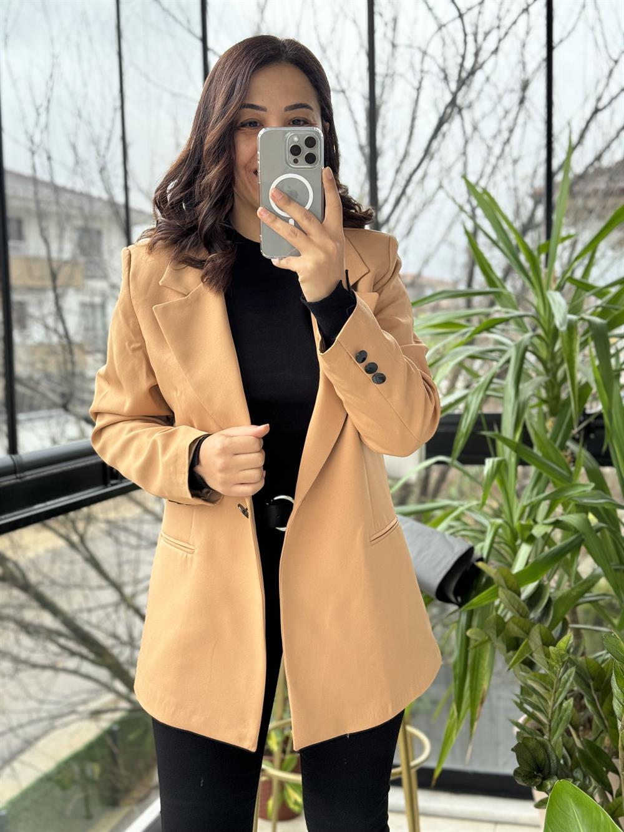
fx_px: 1154
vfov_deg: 39.7
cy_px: 416
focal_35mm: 48
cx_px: 312
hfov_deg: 30.3
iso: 100
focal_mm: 6.86
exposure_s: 1/64
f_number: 1.78
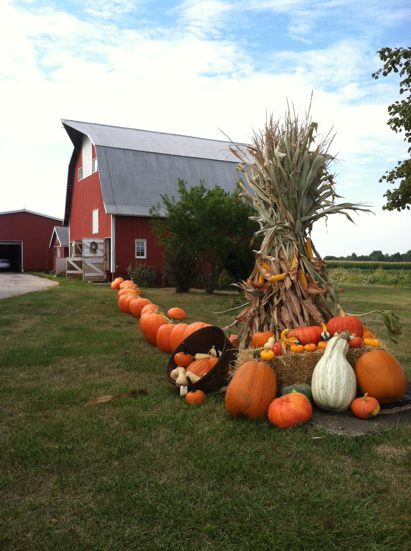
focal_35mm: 35
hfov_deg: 40.6
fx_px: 556
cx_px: 206
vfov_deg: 52.7
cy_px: 276
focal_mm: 3.85
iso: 80
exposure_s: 1/556
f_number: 2.8
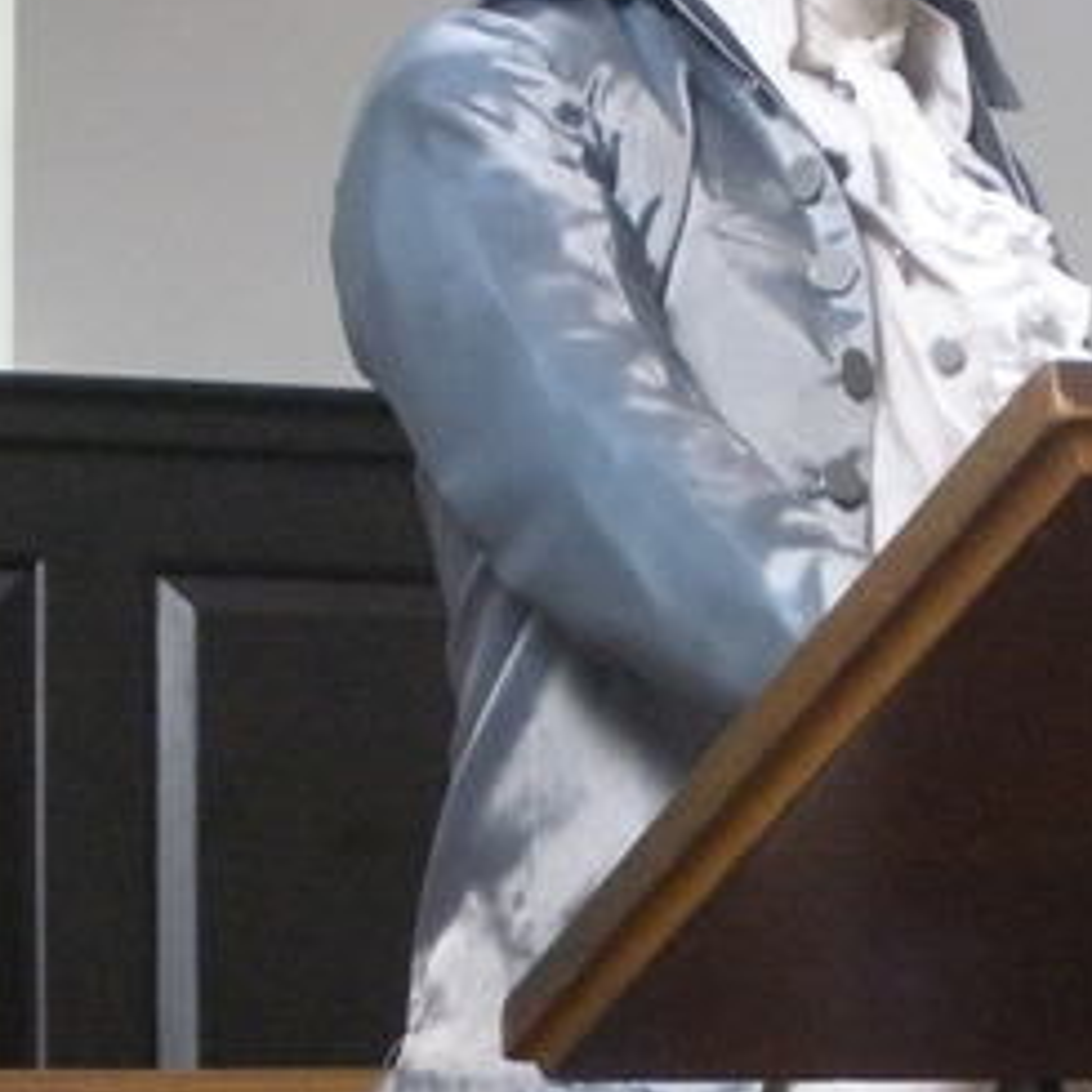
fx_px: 4640
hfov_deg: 13.3
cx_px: 1065
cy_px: 816
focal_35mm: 130
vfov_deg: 13.4
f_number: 3.5
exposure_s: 1/56.5
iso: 400
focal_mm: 6.3
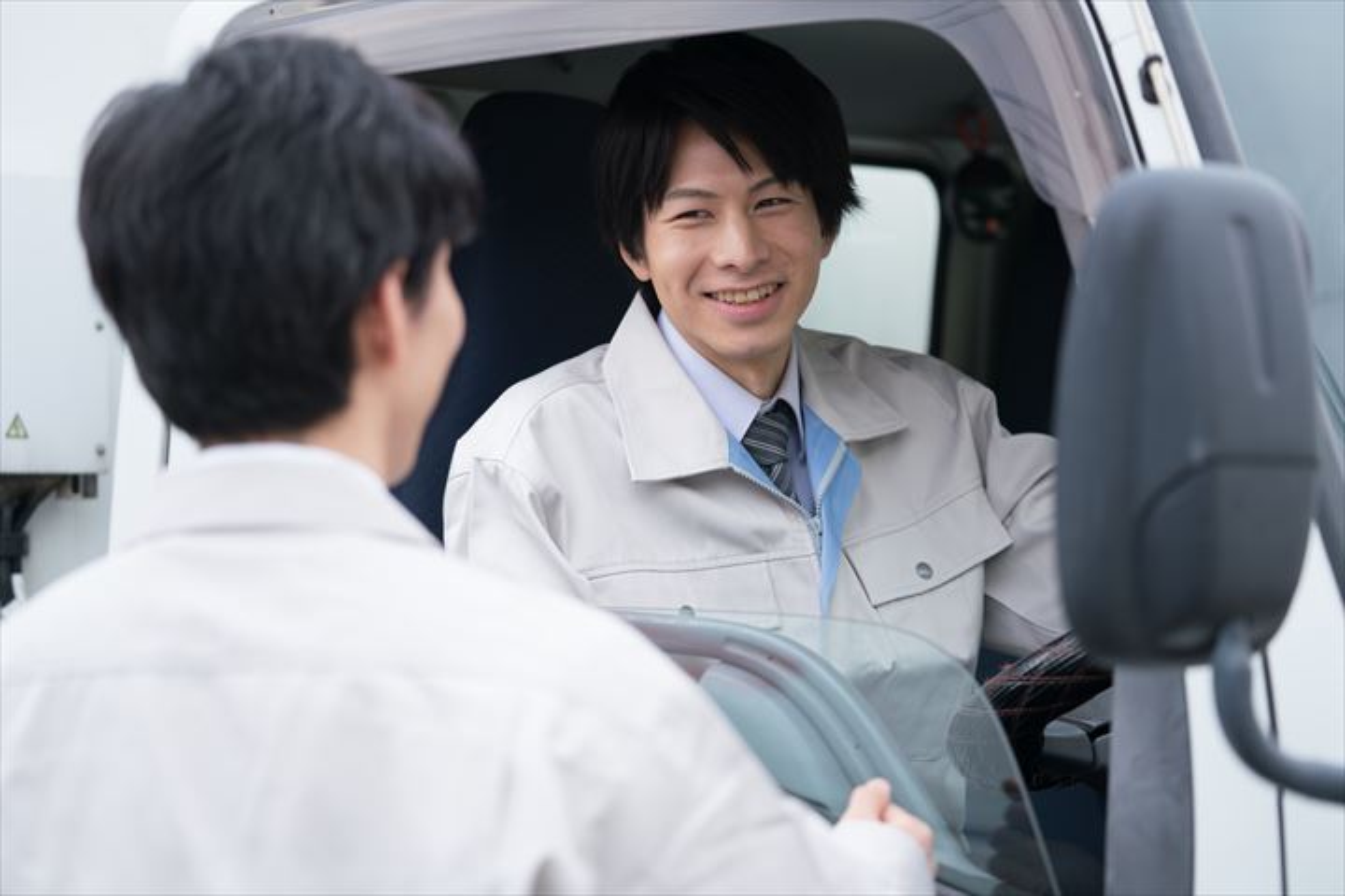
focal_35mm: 88
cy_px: 448
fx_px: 3288
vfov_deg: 15.5
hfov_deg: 23.1
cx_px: 672
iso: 400
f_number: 2.8
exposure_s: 1/250
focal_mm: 88
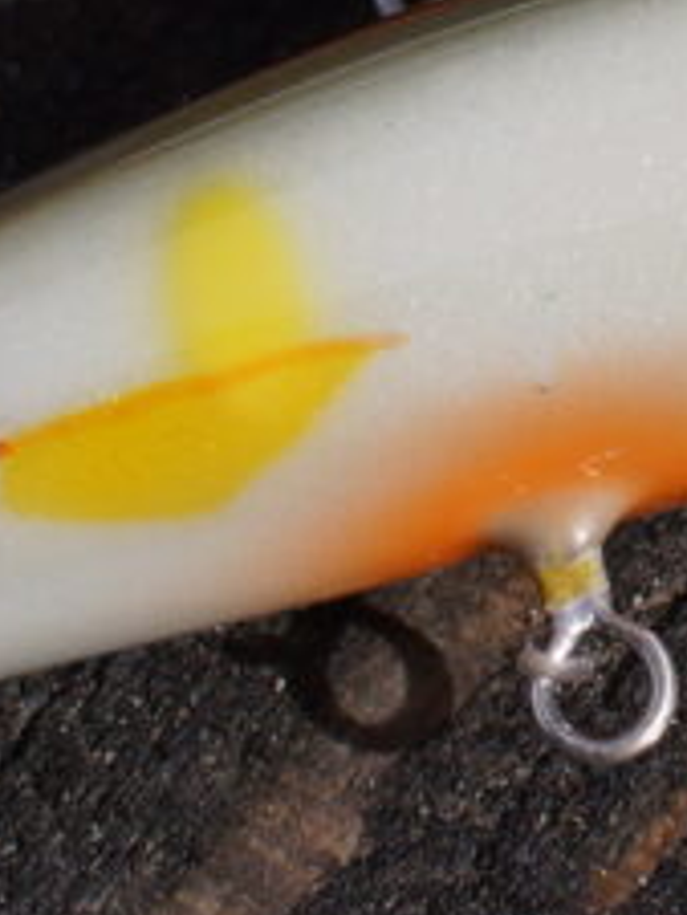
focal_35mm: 276
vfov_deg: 7.1
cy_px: -114
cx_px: 801
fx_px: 7297
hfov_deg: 5.4
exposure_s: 1/200
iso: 100
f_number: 7.1
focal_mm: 30
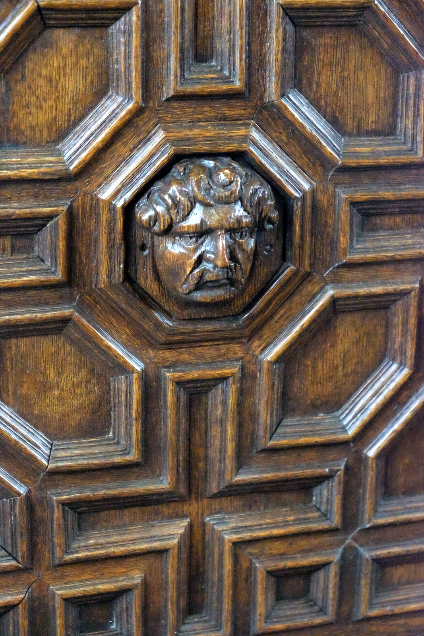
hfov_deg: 17.3
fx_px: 1395
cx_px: 212
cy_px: 318
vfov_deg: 25.7
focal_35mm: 79
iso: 25600
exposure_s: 1/180
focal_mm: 52.7
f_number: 4.5
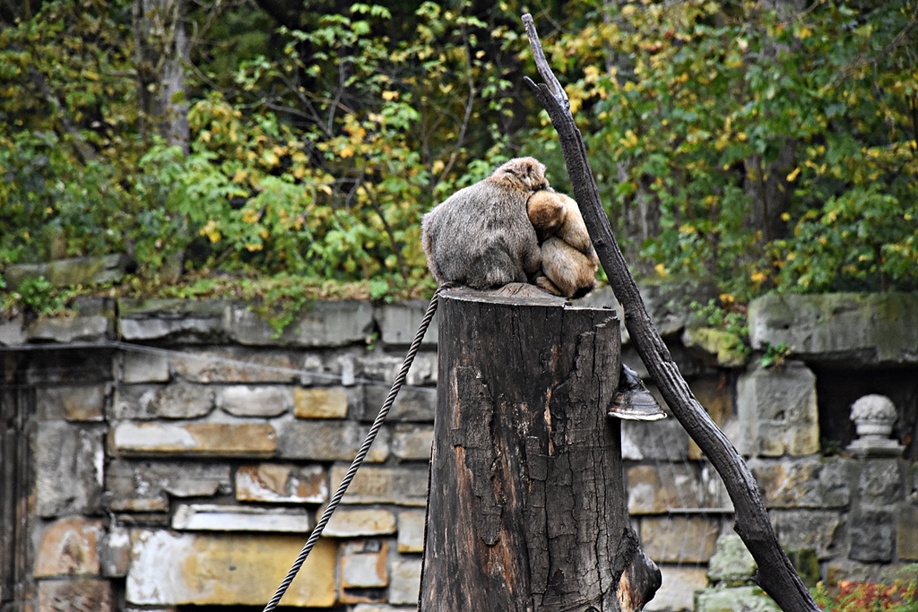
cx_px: 459
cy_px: 306
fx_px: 5355
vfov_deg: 6.5
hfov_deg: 9.8
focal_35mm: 210
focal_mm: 140
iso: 1800
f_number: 5.6
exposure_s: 1/500
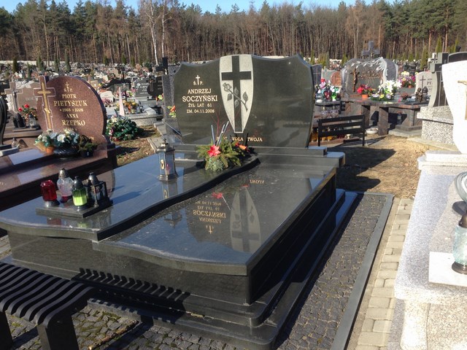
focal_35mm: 33
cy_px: 175
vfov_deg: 42.9
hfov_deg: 55.4
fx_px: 445
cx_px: 234
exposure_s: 1/809
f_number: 2.4
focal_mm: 4.12
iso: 50
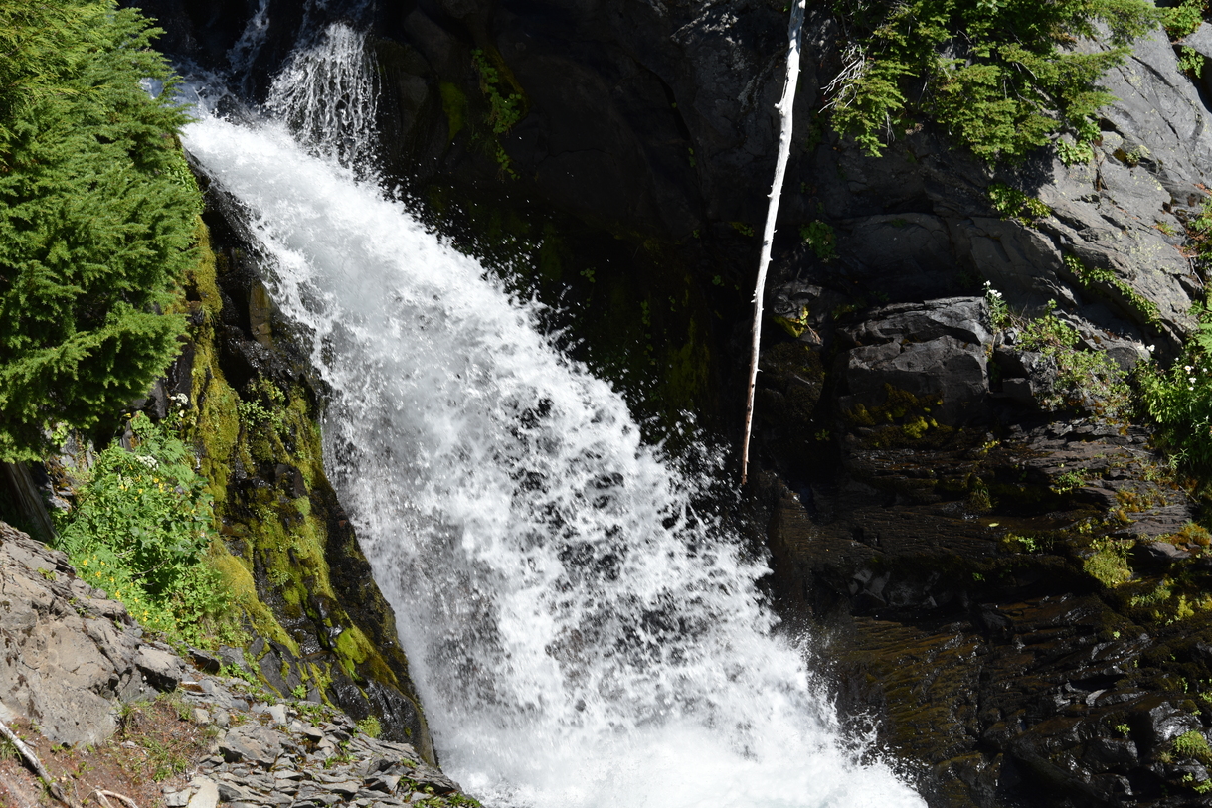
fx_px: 3535
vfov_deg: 13.0
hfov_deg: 19.5
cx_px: 634
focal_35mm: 105
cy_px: 423
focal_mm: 100
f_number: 9
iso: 100
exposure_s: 1/320
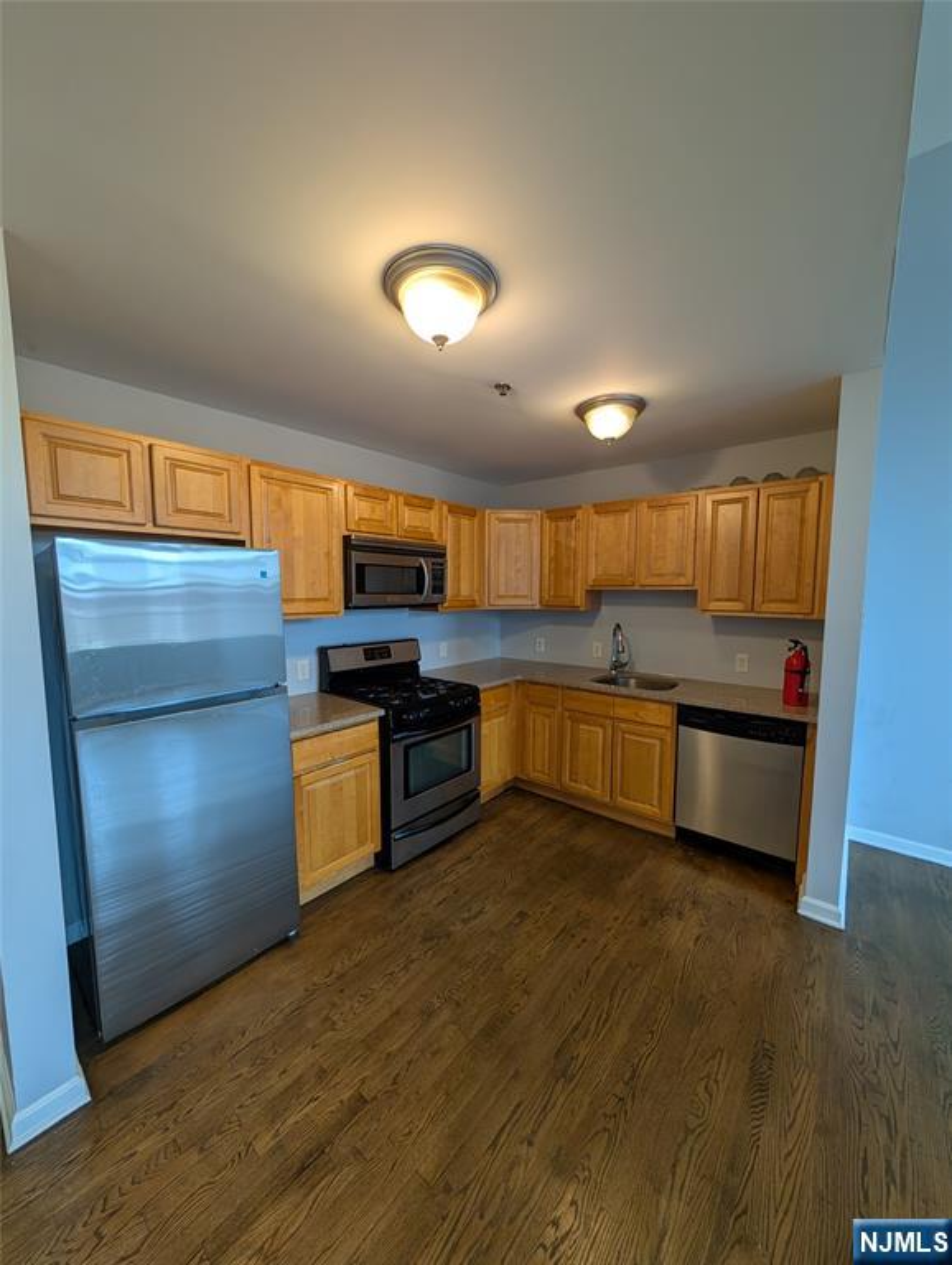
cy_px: 632
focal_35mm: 12
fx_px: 439
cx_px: 476
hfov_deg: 94.6
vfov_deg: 110.5
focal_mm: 2.02
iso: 82
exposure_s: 1/120
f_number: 1.7
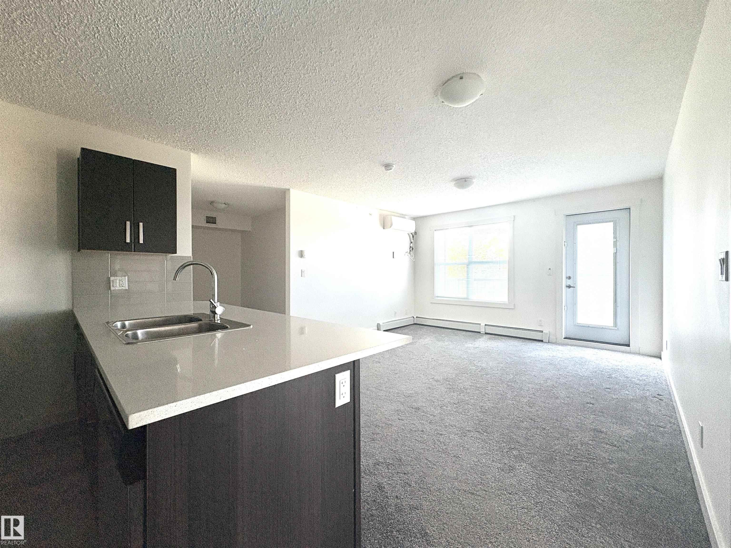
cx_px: 366
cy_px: 274
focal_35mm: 14
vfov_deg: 85.7
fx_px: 296
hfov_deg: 102.1
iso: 250
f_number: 2.2
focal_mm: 2.22
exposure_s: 1/93
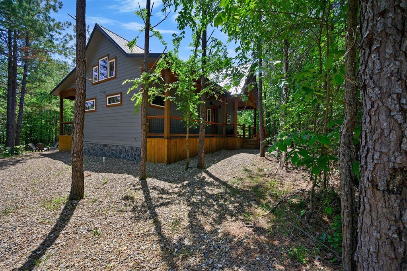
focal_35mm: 14
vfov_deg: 81.1
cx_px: 204
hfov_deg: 104.3
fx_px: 158
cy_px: 136
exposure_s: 1/1600
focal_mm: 14
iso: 500
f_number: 7.1
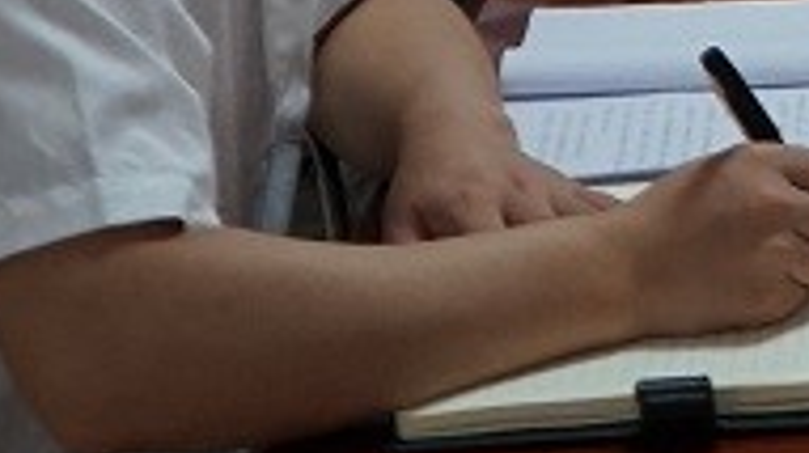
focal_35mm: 204
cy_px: -686
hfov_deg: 9.8
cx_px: 1626
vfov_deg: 5.7
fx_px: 4372
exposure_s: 1/160
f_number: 4
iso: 1250
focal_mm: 31
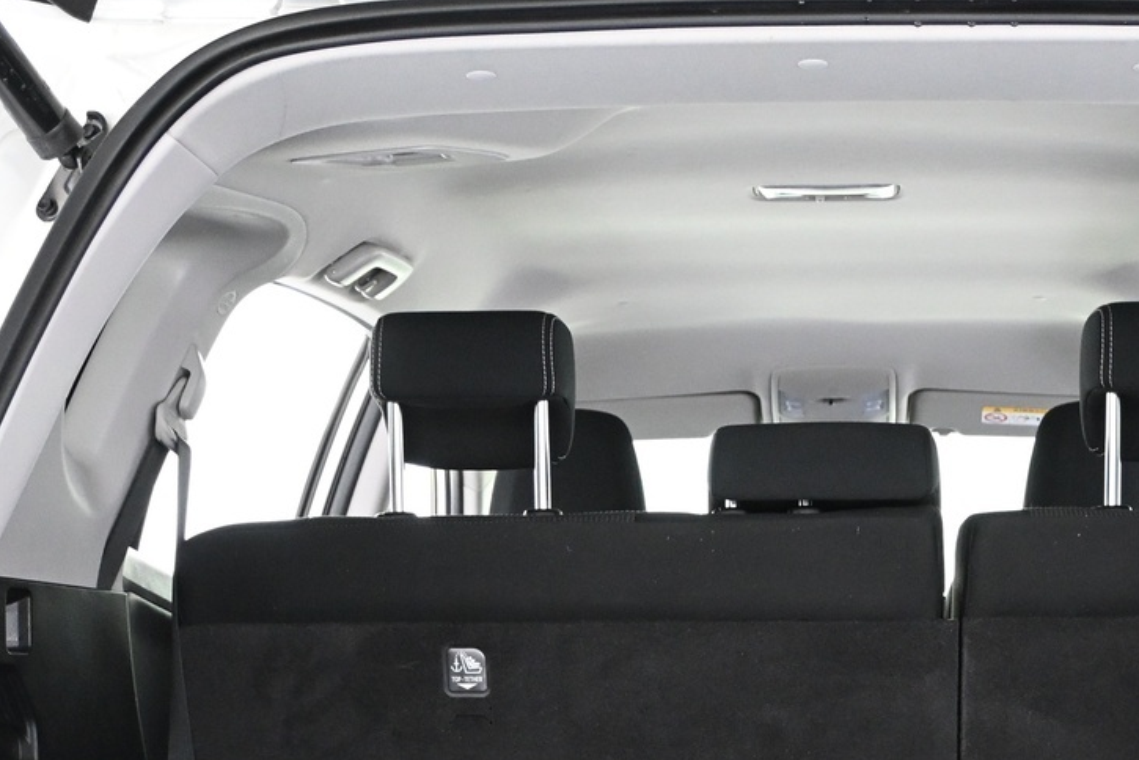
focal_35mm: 67
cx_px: 792
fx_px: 2121
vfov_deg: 19.5
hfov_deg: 29.8
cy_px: 818
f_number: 3.8
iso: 3200
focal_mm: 20
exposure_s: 1/30
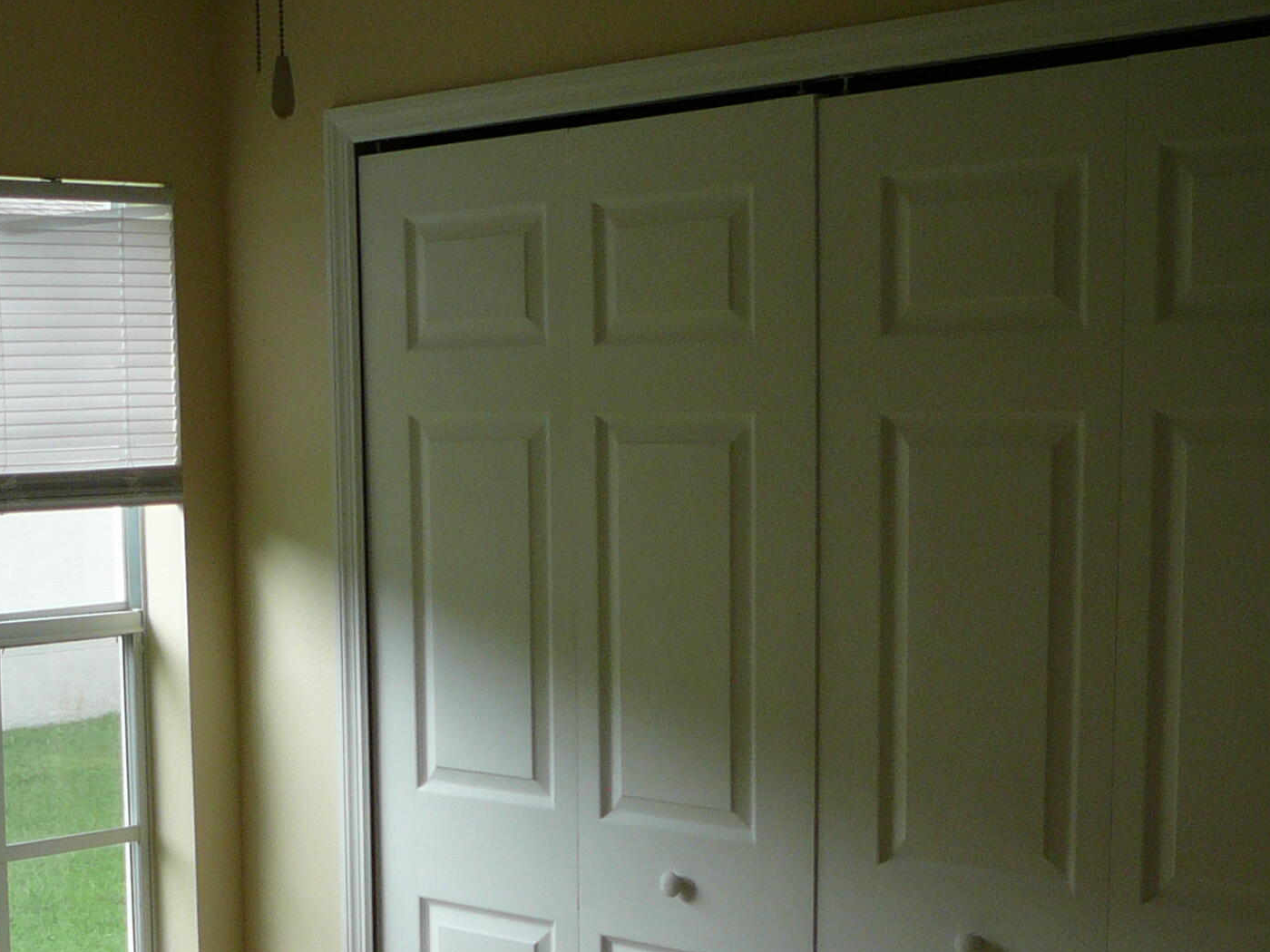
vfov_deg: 22.6
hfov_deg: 29.4
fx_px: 2348
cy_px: 789
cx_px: 220
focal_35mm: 64
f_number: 2.8
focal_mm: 5.2
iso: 80
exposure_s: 1/125
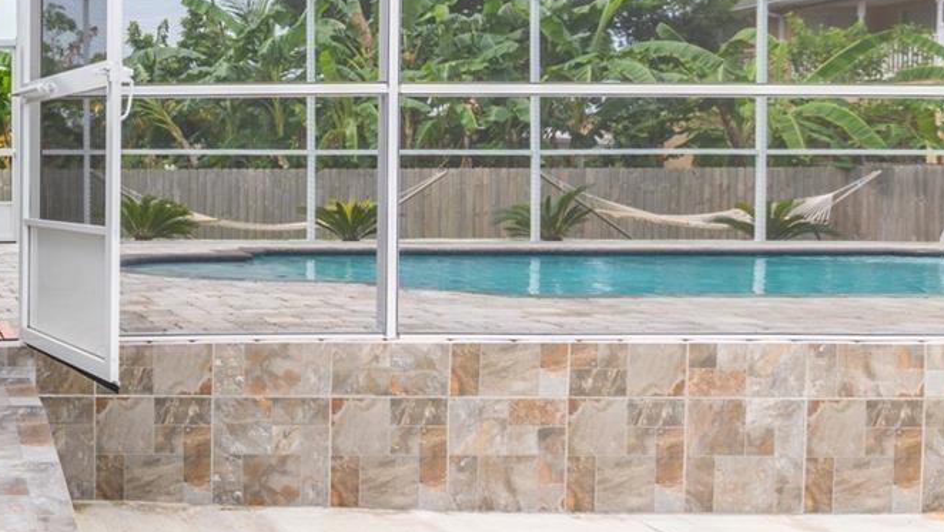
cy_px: 111
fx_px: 1077
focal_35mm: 43
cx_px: -64
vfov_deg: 27.2
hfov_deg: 39.7
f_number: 7.1
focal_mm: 17
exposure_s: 1/200
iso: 250
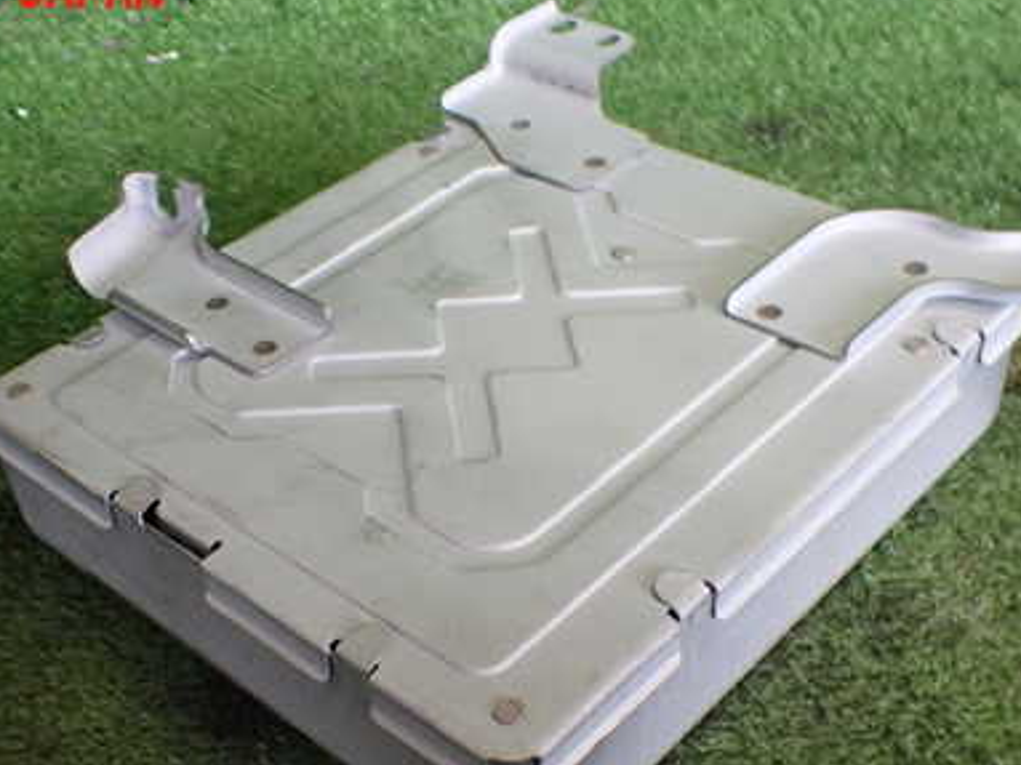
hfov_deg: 40.4
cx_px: 477
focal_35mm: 47
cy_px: 557
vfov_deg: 30.4
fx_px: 1386
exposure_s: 1/125
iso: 400
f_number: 2.3
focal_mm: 5.4
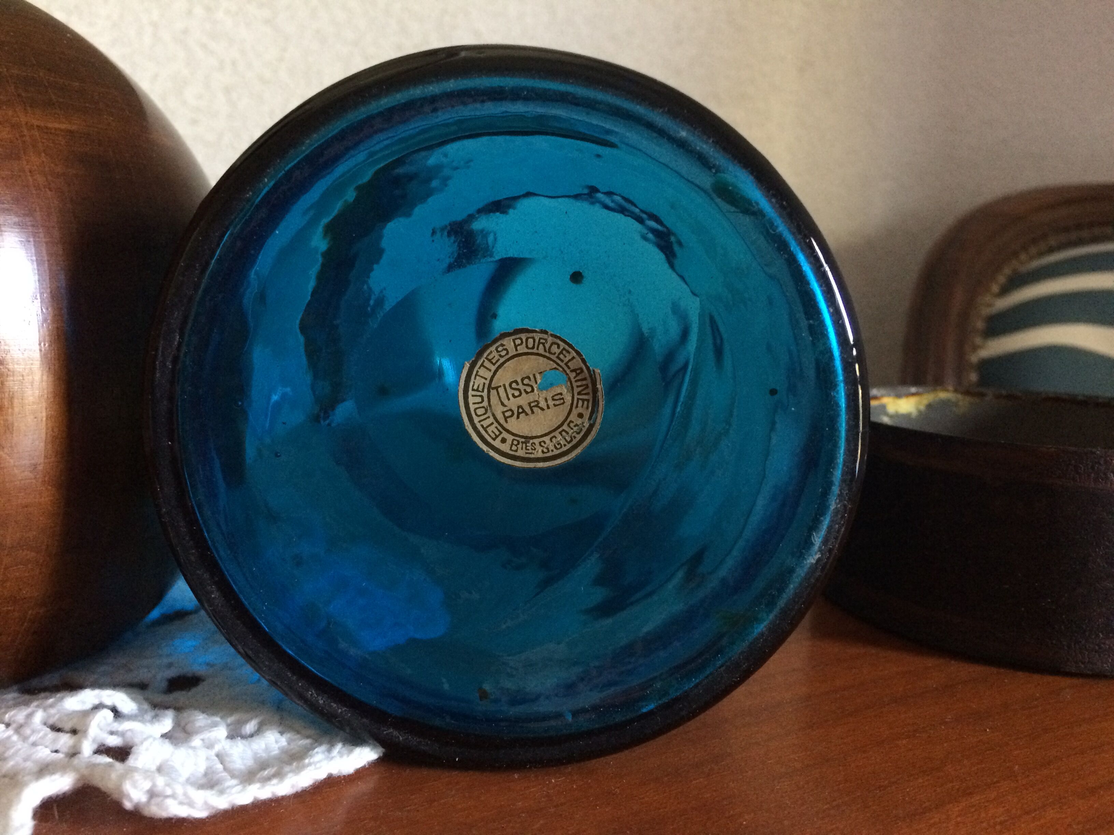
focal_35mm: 29
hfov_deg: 61.7
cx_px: 557
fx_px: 933
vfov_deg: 48.2
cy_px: 418
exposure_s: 1/17
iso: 320
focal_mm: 4.15
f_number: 2.2
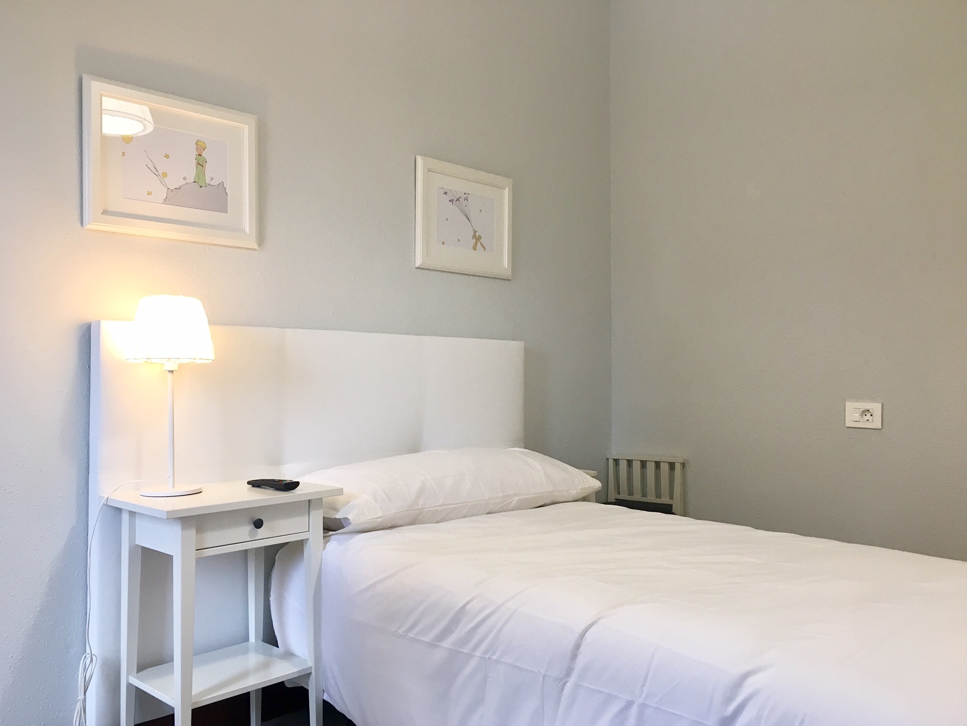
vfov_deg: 46.8
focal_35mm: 30
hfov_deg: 60.0
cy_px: 374
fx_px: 838
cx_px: 480
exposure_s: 1/33
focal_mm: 4.15
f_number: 2.2
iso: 40
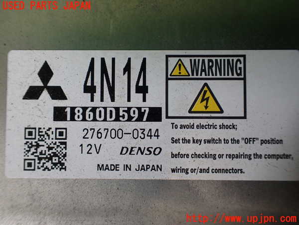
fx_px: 259
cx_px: 150
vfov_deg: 46.8
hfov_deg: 60.0
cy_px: 112
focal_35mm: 30
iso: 200
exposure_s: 1/125
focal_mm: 5.4
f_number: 2.3
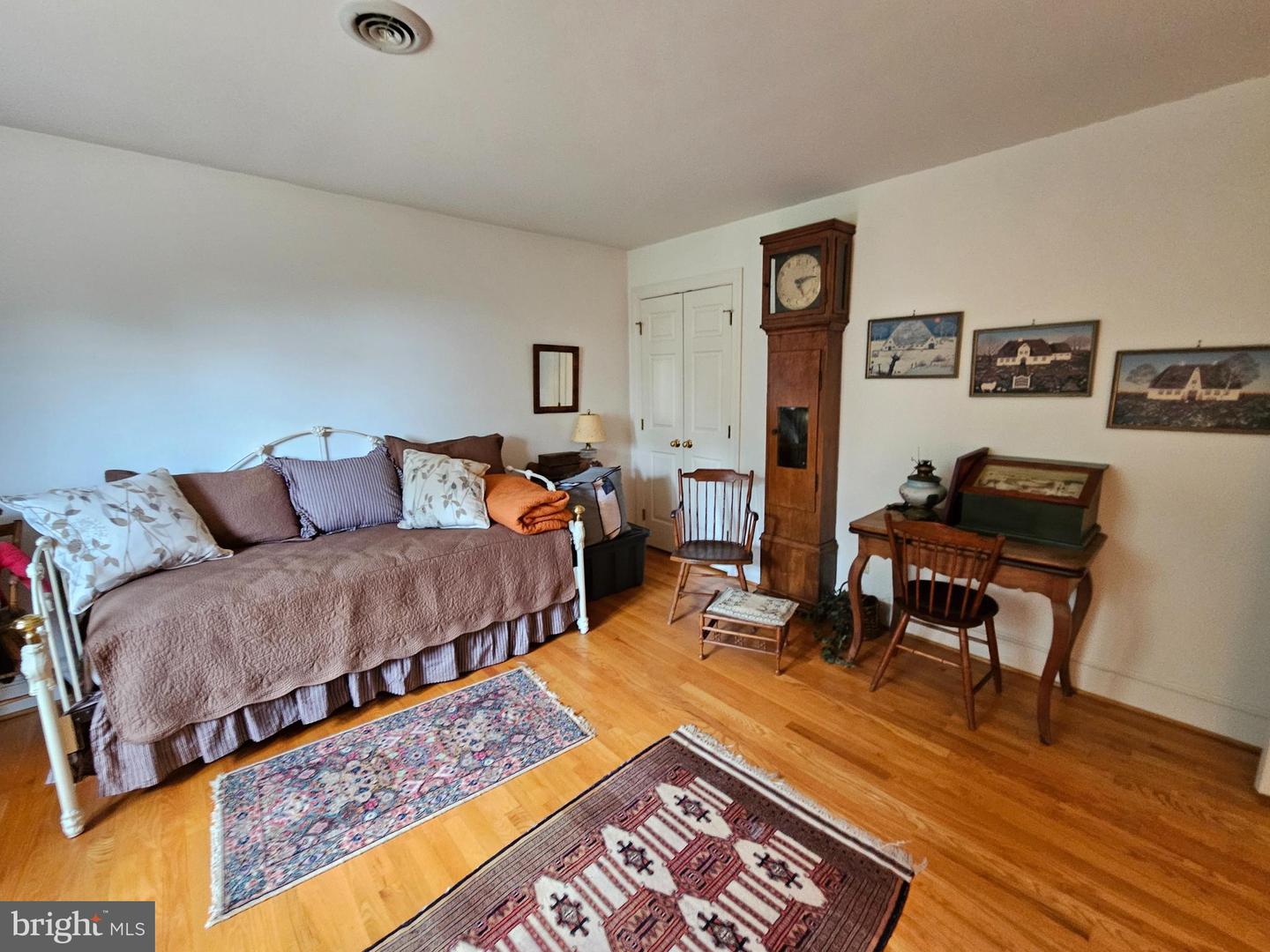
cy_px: 476
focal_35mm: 13
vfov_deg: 89.9
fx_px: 477
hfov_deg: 106.2
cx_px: 635
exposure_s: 1/30
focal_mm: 2.2
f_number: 2.2
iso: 400
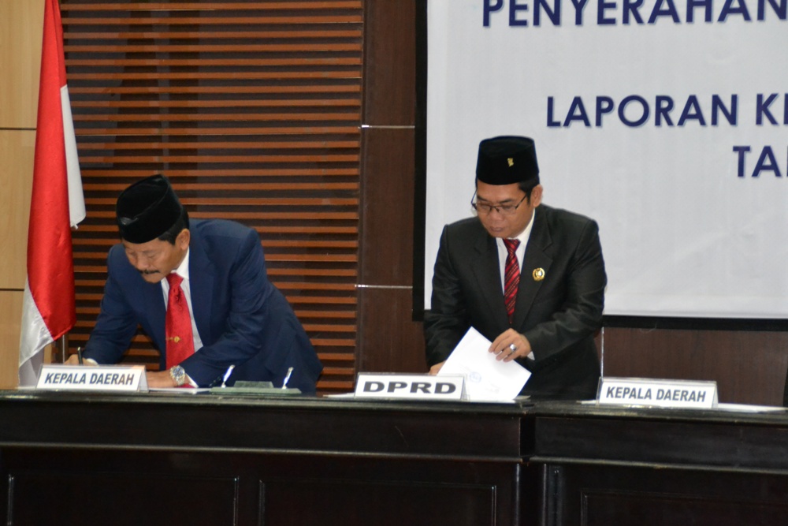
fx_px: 2824
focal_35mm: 129
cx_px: 394
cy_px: 263
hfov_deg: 15.9
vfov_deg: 10.6
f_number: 5.6
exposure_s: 1/60
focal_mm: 86
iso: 3200
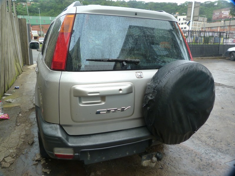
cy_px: 88
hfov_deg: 69.4
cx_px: 118
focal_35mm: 25
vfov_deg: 54.9
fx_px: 170
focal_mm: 4.5
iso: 125
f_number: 2.8
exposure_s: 1/80
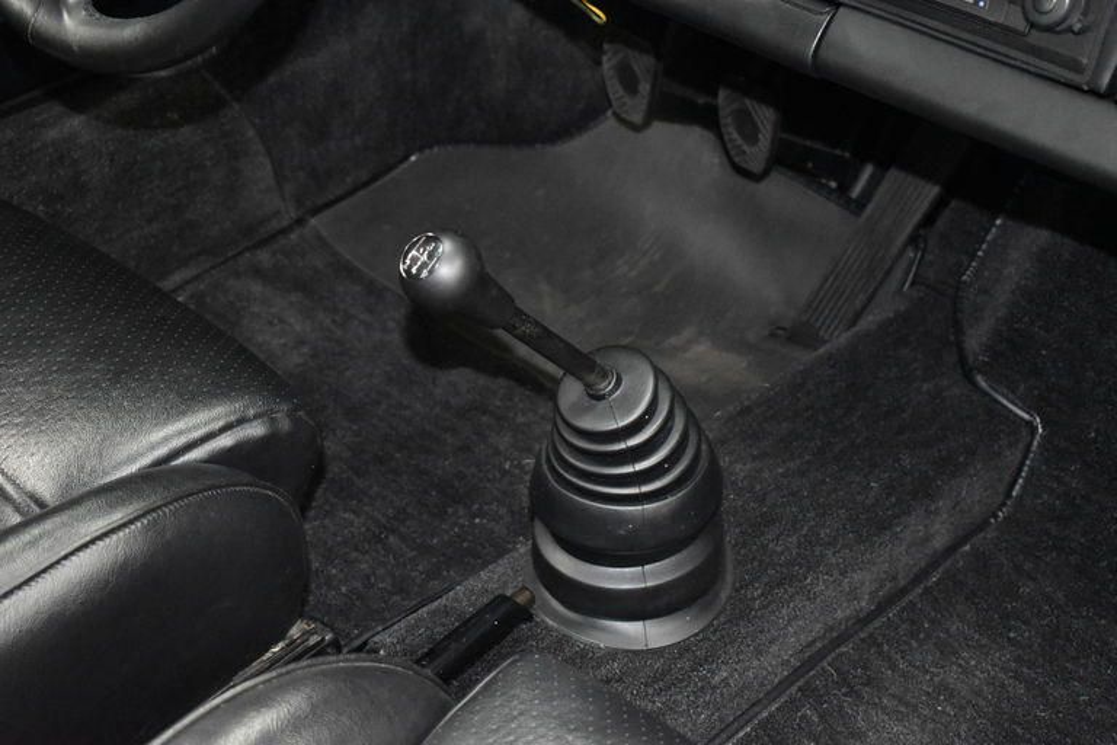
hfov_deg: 33.4
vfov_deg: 22.6
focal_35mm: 60
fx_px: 1862
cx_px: 558
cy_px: 372
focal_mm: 40
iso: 6400
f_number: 4.8
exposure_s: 1/60
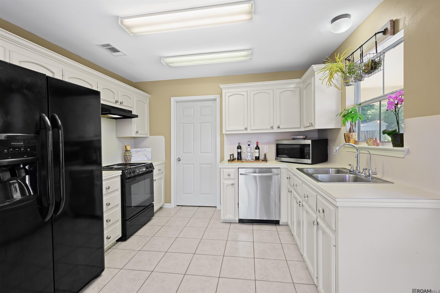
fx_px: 196
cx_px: 220
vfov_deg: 73.7
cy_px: 146
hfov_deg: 96.7
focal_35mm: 16
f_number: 14
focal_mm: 16
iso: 200
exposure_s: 1.6
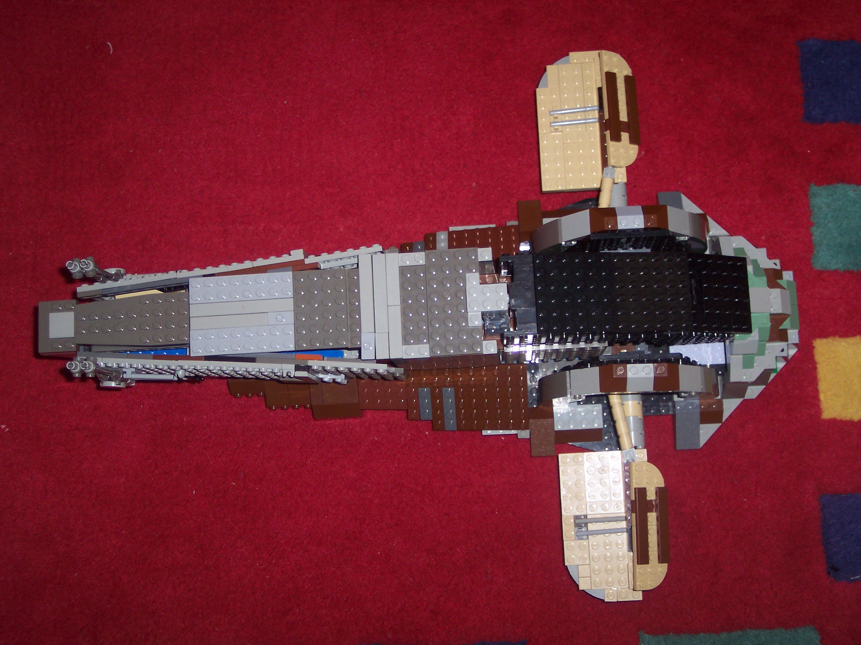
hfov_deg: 37.5
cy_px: 322
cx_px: 430
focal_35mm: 51
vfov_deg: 28.5
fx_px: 1268
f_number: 3.4
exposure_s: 1/30
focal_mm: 10.7
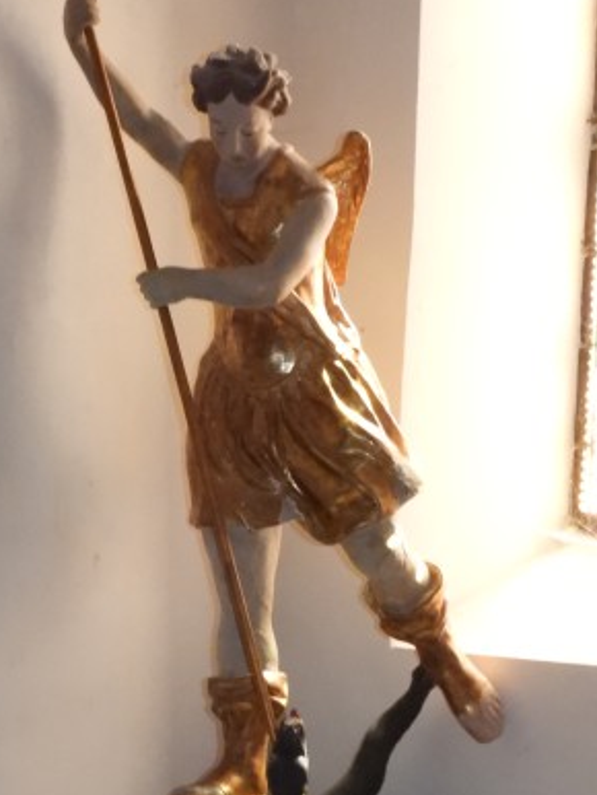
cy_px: 571
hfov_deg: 20.1
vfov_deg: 26.4
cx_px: 204
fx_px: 1677
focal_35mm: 73
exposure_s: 1/40
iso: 1600
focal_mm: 8.4
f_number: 8
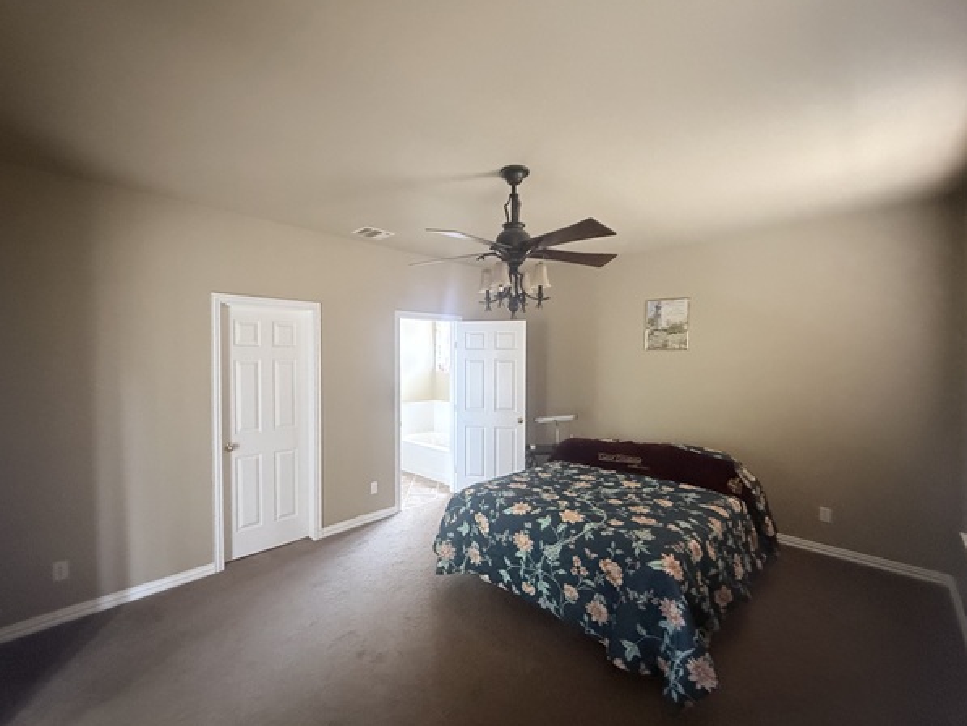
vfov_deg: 81.8
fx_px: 419
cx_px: 466
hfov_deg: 98.1
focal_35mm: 15
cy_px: 369
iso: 1000
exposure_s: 1/60
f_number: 2.2
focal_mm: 2.22
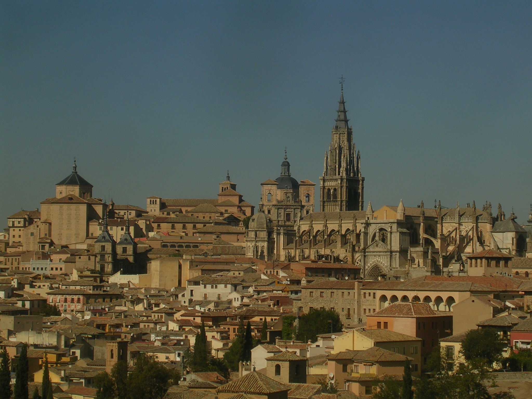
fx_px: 1767
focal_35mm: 115
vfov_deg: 12.9
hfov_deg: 17.1
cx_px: 266
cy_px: 200
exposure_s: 1/1285
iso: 50
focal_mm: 17.4
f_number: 4.9
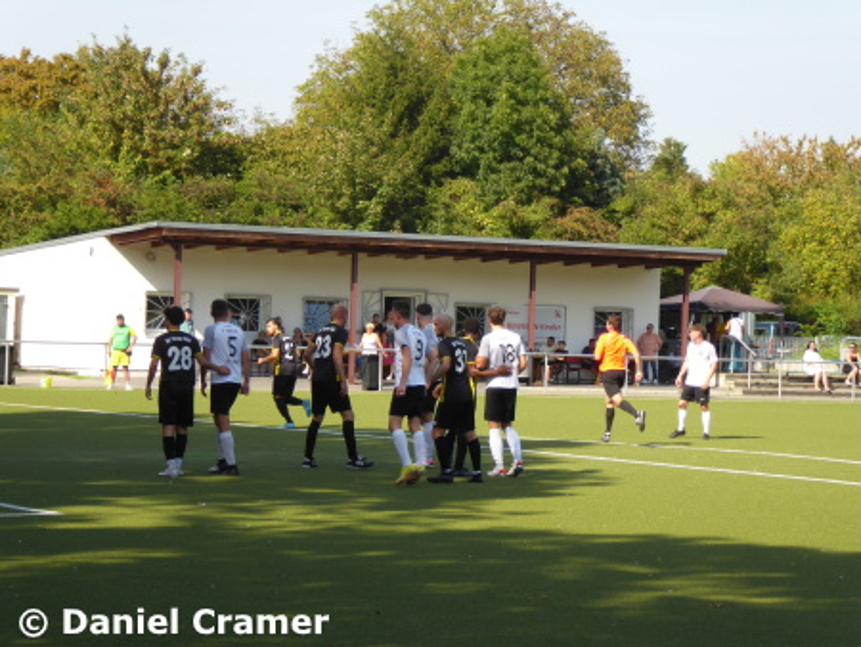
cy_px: 324
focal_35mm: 124
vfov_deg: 12.0
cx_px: 430
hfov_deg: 15.9
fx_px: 3086
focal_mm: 22.3
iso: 80
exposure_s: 1/200
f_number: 5.2
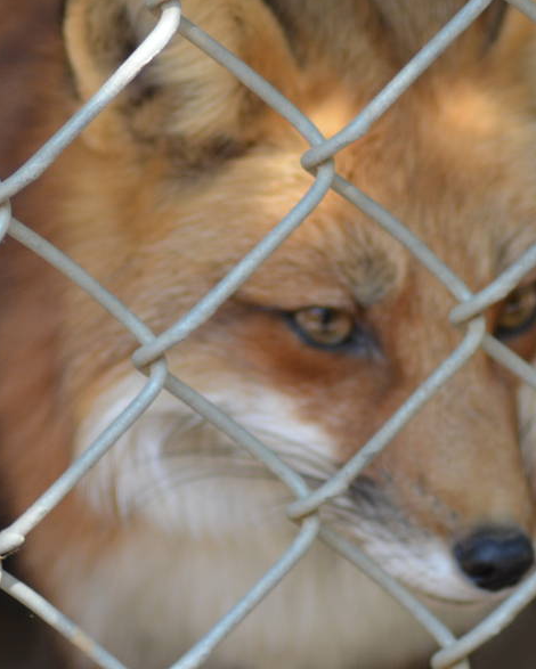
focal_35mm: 444
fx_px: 8800
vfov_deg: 4.4
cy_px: 307
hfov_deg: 3.5
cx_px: 391
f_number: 4.2
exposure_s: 1/250
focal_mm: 116
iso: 400
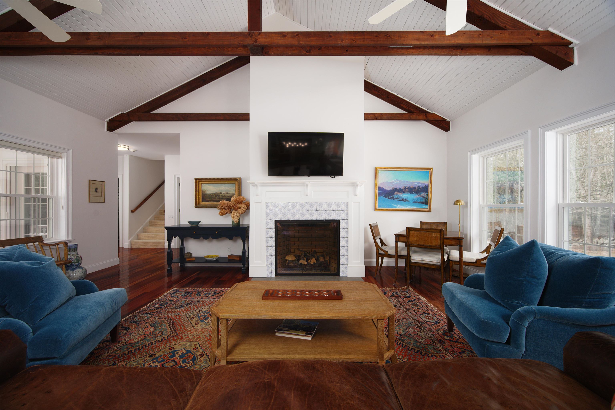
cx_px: 308
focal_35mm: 15
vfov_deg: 77.3
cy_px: 205
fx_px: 256
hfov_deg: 100.4
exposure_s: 1/6
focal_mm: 15
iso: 400
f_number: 7.1
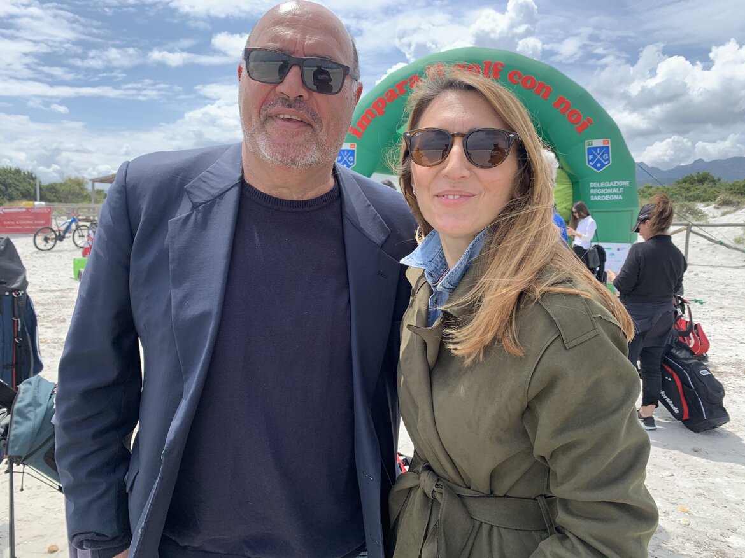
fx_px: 559
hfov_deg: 67.3
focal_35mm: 26
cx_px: 372
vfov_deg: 53.0
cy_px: 279
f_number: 1.8
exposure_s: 1/1513
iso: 25
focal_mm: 4.25
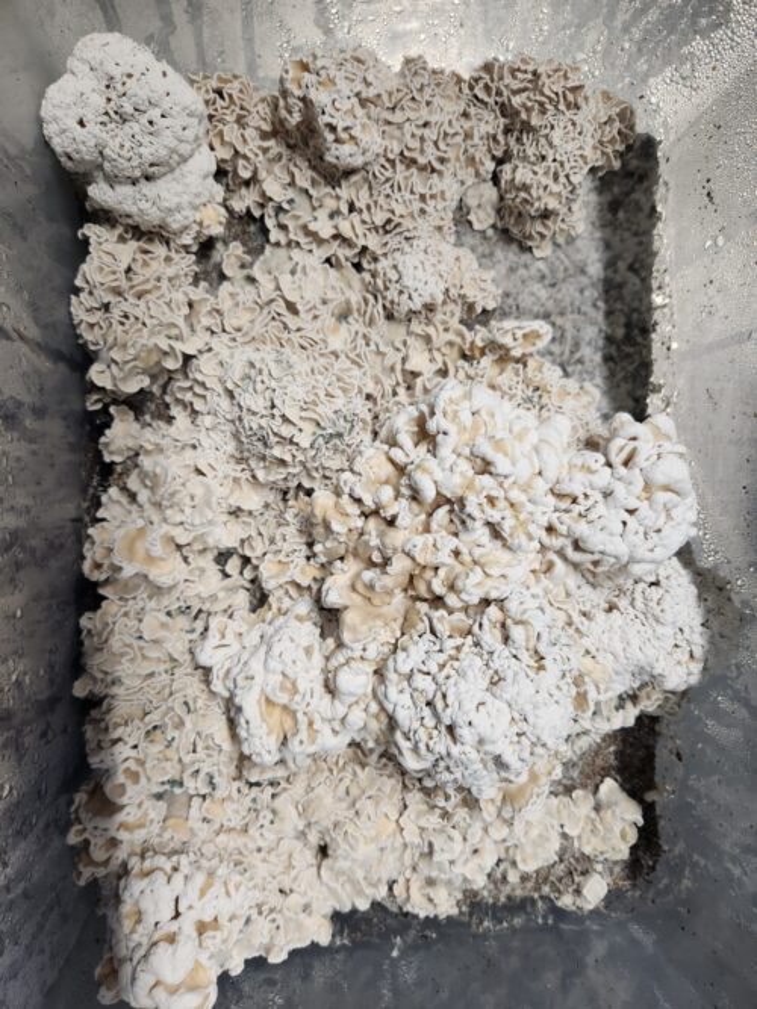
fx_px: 671
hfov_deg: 58.9
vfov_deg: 73.9
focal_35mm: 23
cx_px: 378
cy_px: 504
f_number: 1.8
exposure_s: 1/120
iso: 100
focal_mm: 5.4
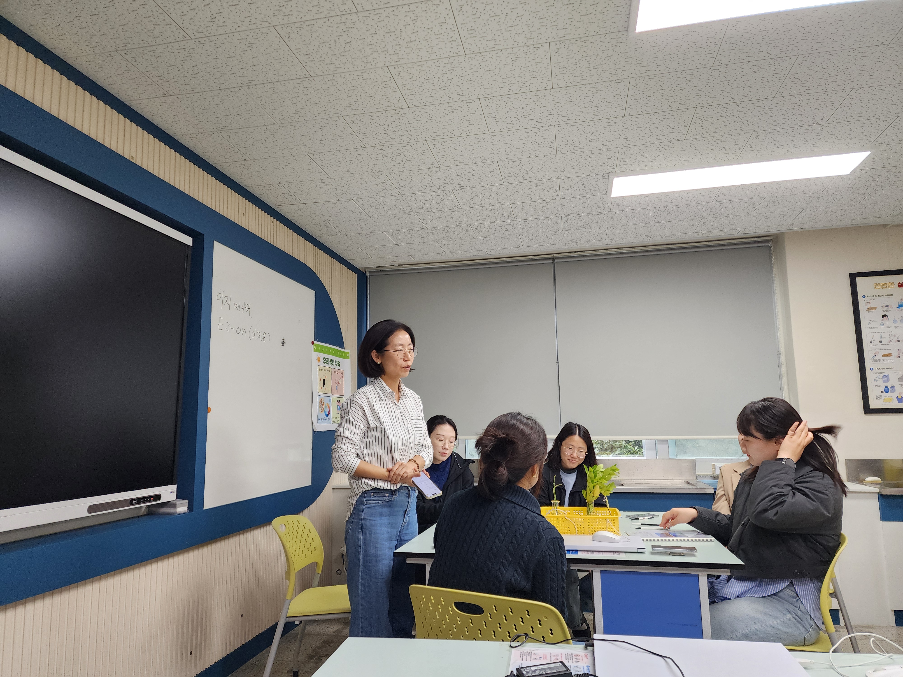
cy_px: 338
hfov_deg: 73.9
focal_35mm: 23
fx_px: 600
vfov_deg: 58.9
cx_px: 452
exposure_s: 1/120
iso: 160
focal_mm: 6.4
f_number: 1.8
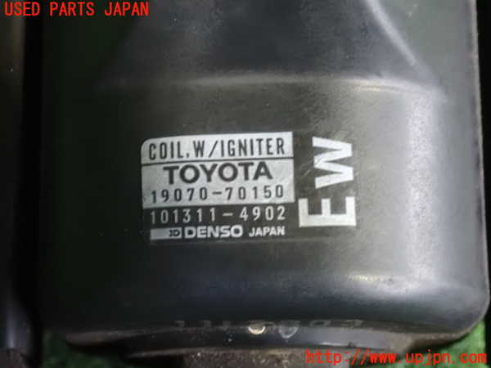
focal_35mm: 100
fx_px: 1418
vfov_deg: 14.8
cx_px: 246
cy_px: 184
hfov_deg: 19.6
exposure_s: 1/15
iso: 1600
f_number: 4.9
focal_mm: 18
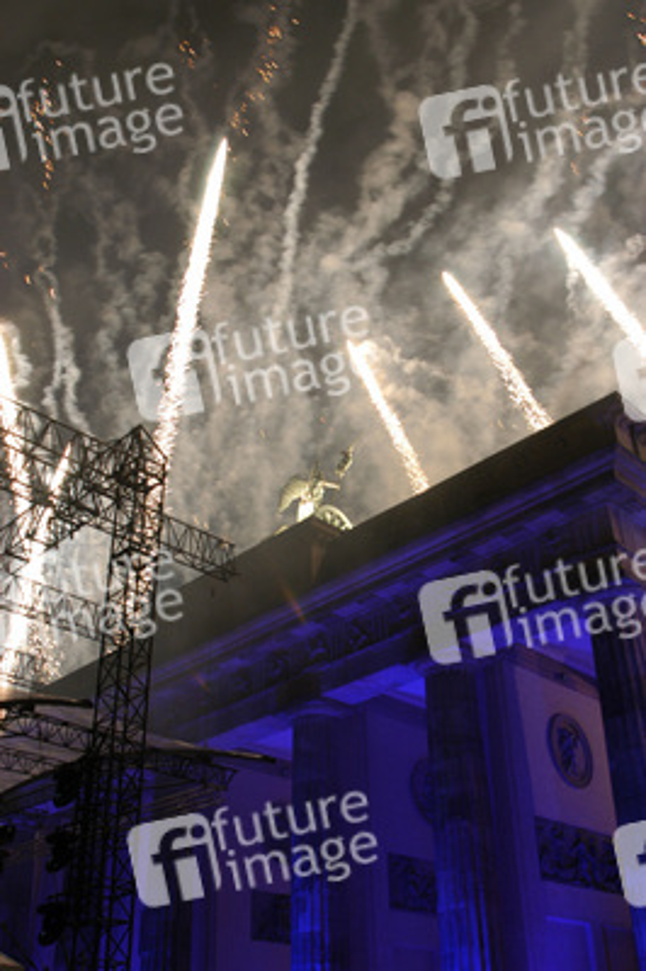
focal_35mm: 36
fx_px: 971
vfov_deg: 53.2
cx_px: 323
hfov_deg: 36.8
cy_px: 486
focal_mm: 24
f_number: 4
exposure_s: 1/8
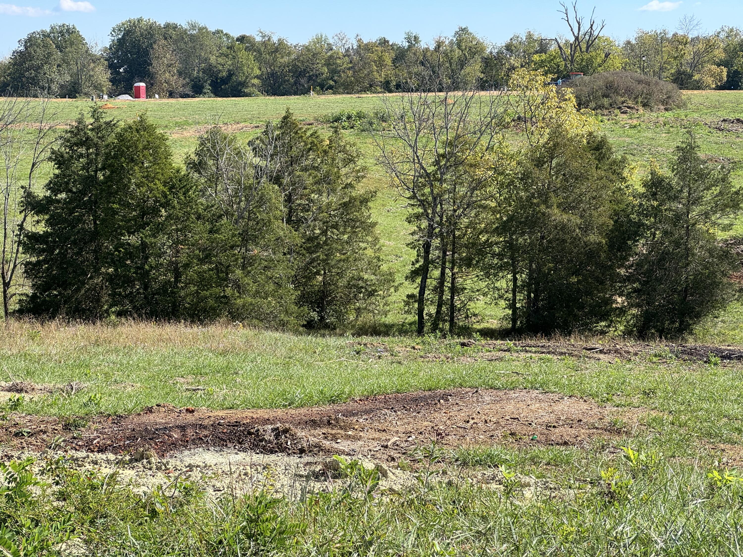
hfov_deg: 25.3
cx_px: 372
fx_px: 1653
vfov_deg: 19.1
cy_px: 278
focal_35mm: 77
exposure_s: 1/430
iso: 25
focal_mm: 9
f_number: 2.8
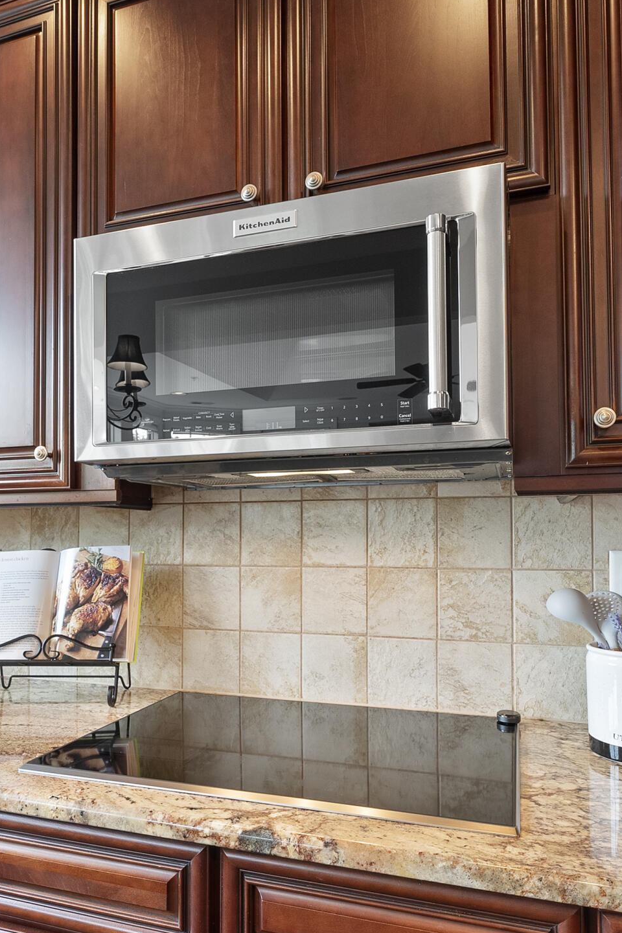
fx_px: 648
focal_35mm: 25
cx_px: 284
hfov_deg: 51.2
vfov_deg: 71.3
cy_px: 518
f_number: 7.1
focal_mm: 12
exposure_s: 1/5
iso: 800
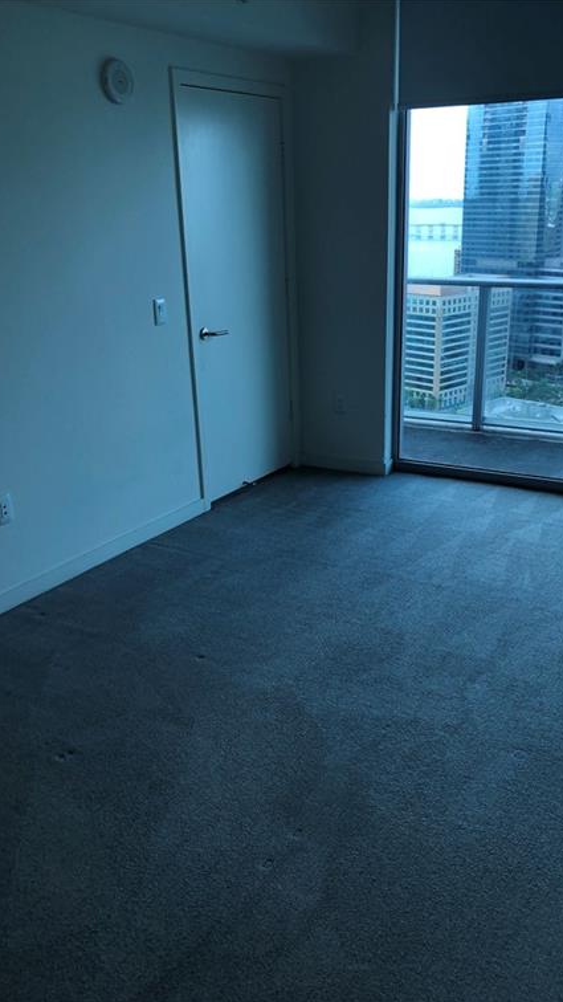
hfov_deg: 37.7
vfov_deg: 62.6
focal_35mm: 31
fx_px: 823
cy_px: 506
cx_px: 317
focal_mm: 3.99
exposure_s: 1/120
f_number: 1.8
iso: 40
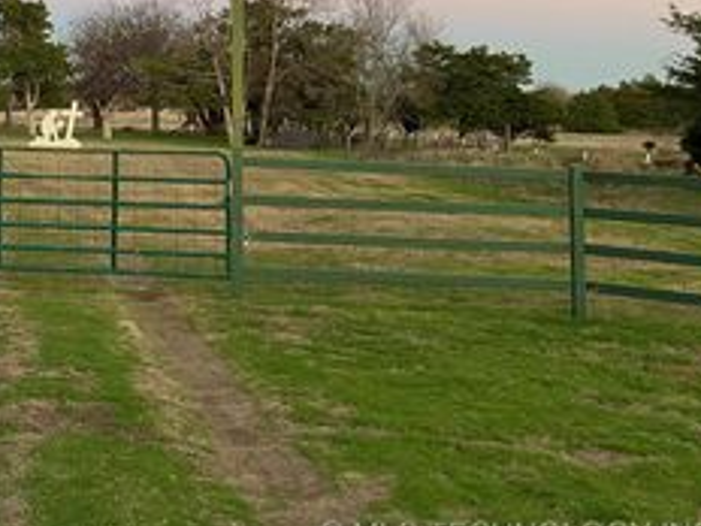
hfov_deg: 32.4
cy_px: 2
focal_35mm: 56
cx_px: 48
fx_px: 1134
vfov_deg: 24.9
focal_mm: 4.25
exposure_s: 1/85
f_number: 1.8
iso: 125
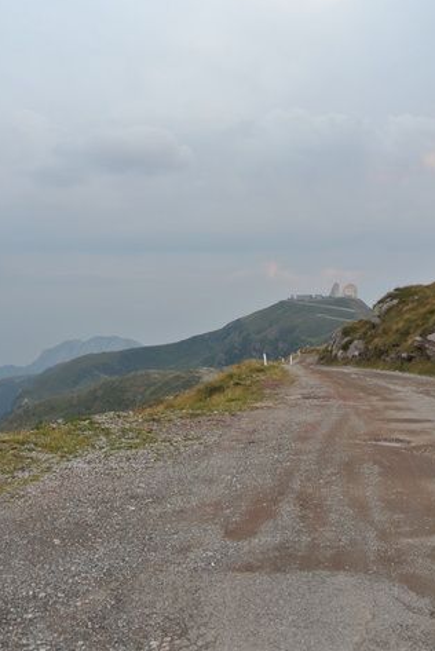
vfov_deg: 42.7
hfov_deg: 29.3
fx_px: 832
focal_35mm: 46
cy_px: 324
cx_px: 203
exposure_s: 1/50
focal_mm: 11.4
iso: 100
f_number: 3.5
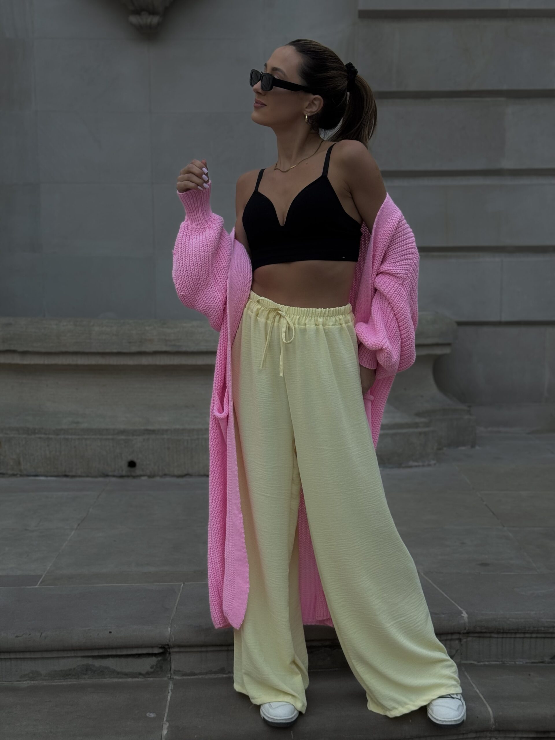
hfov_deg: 30.3
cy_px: 370
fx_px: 1026
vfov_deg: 39.7
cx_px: 278
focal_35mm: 48
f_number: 1.78
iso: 64
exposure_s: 1/227
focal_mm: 6.76
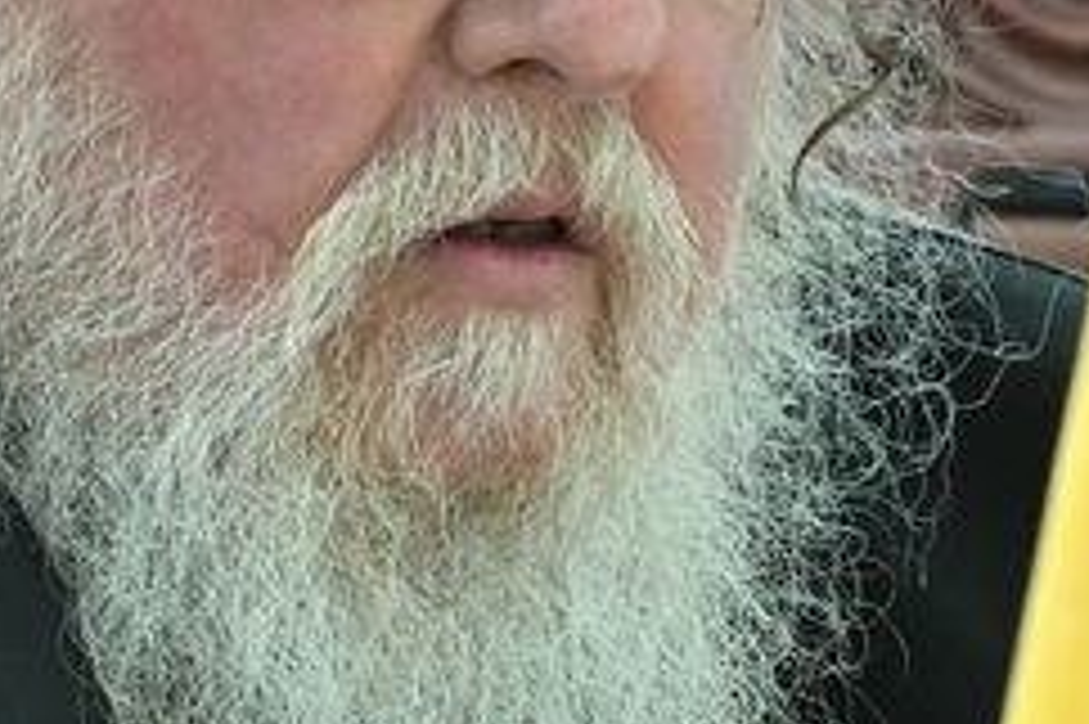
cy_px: 290
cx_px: 734
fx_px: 8736
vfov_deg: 4.7
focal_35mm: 289
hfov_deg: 7.1
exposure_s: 1/200
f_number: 5.6
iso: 1600
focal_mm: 50
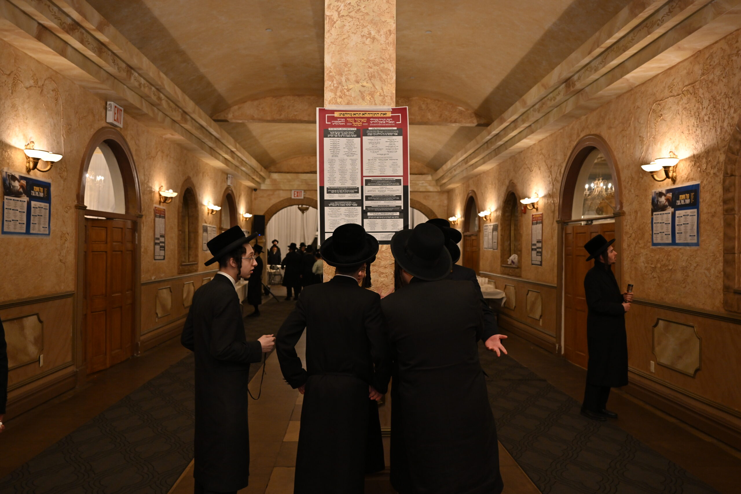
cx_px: 370
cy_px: 247
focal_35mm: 30
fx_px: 617
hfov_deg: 61.9
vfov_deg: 43.6
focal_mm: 30
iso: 1000
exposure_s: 1/80
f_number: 4
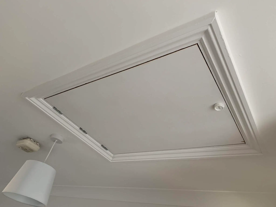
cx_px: 138
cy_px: 104
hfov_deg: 67.3
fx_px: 207
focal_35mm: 26
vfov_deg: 53.1
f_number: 1.8
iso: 100
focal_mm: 4.25
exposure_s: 1/60
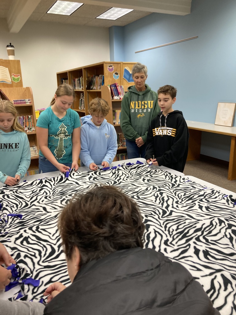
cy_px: 158
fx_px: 255
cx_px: 118
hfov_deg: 49.7
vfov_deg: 63.4
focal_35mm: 28
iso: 80
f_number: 1.8
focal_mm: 3.99
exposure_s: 1/60
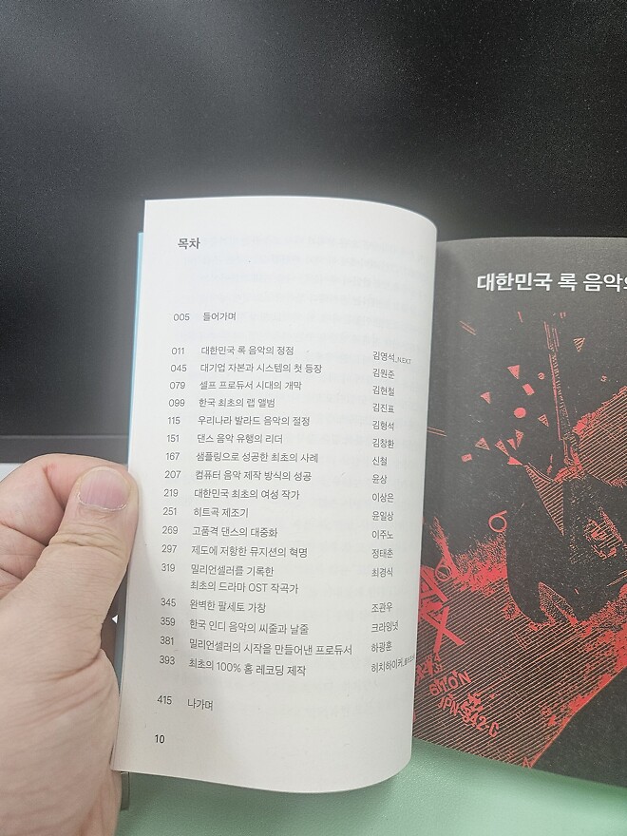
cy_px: 418
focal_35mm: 23
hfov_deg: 58.9
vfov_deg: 73.9
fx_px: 555
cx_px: 314
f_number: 1.8
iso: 80
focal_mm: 5.4
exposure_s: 1/120
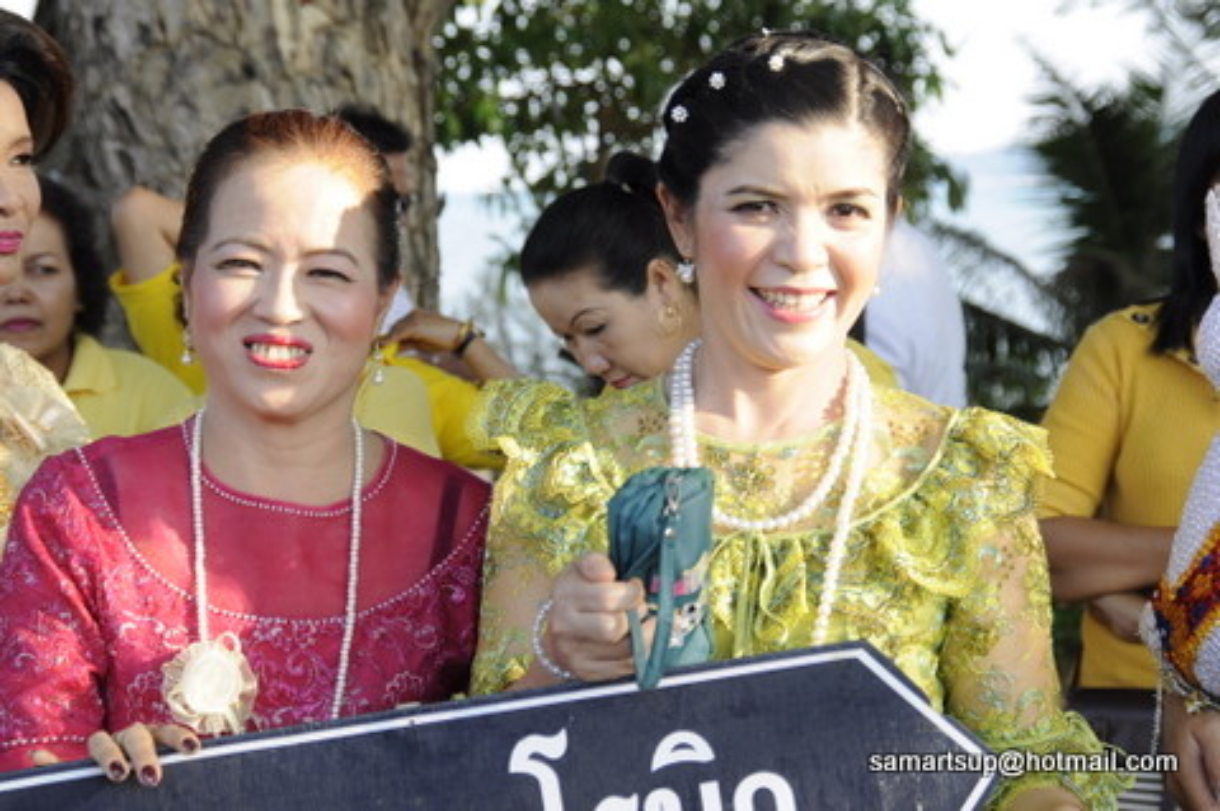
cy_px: 406
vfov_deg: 11.4
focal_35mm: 120
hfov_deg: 17.1
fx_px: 4062
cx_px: 610
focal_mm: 80
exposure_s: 1/125
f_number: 7.1
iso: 250
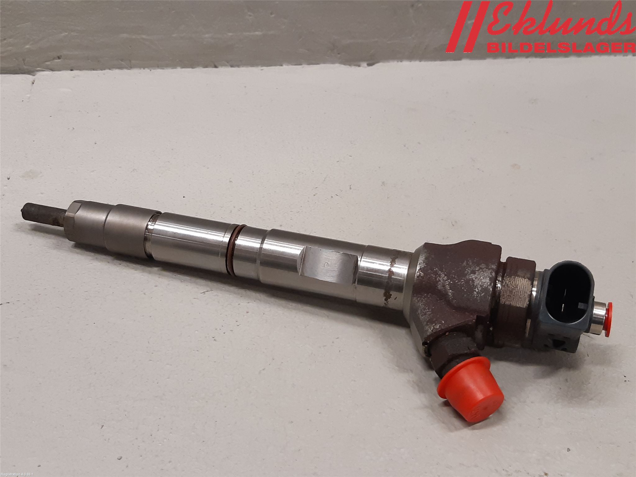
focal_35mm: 26
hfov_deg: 67.3
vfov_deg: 53.1
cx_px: 318
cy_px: 238
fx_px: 478
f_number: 1.7
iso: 125
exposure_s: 1/50
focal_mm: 3.93
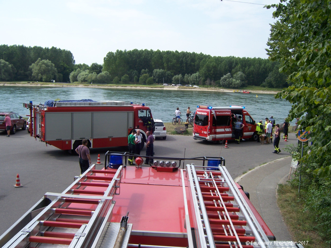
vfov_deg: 39.7
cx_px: 166
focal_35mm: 36
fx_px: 344
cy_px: 124
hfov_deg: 51.4
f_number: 4.5
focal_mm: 6.2
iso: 80
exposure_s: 1/400
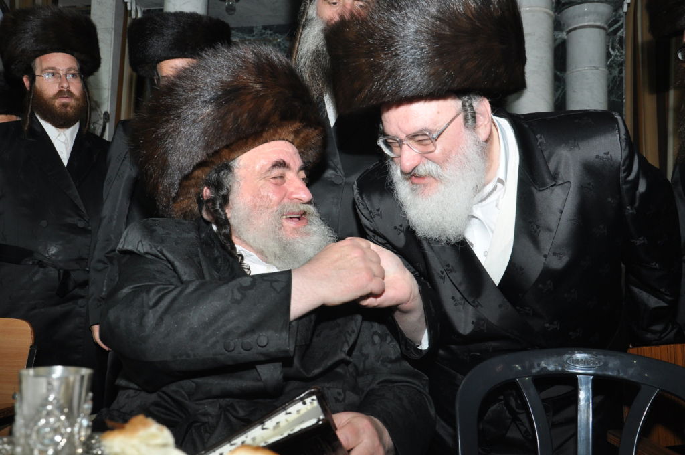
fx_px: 627
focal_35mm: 33
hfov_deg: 57.3
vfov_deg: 39.9
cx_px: 342
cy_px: 228
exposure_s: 1/200
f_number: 6.3
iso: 400
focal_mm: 22
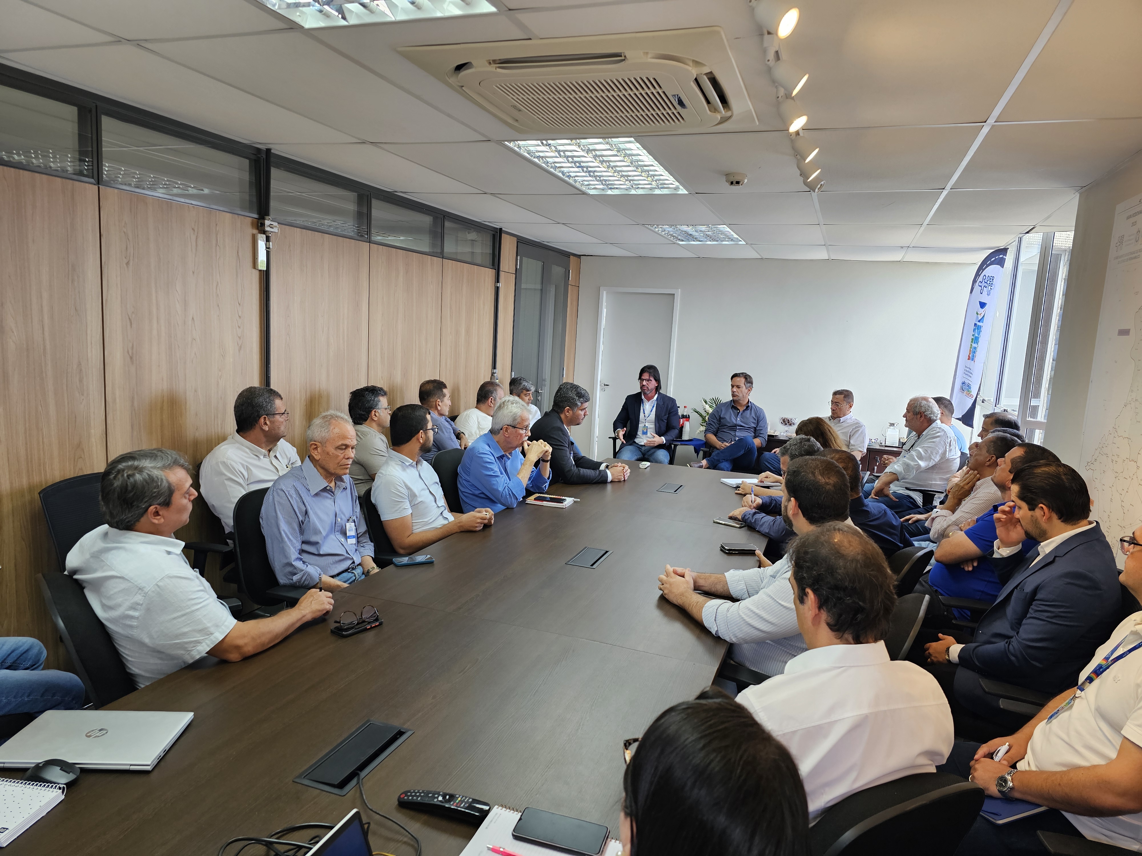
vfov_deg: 58.9
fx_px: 759
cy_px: 428
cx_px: 571
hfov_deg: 73.9
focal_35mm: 23
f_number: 1.7
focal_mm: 6.3
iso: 100
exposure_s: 1/120
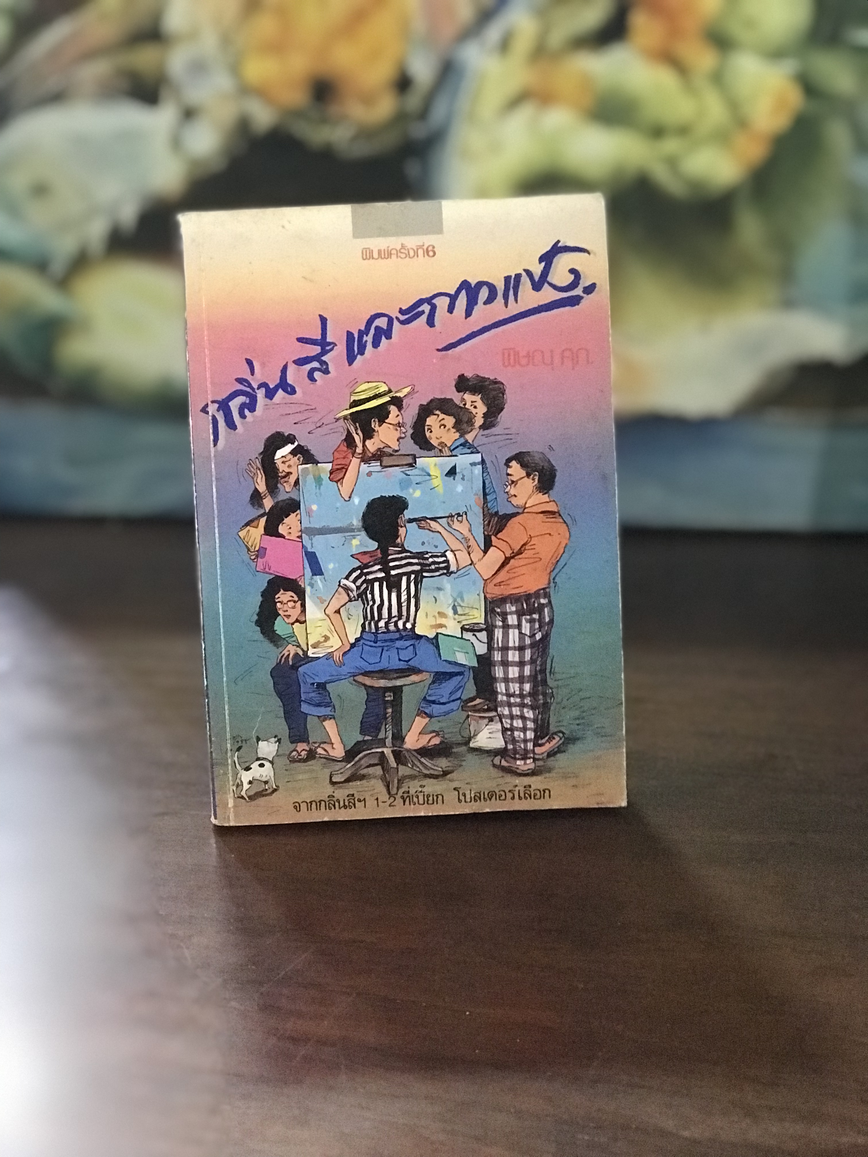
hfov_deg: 25.7
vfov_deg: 33.8
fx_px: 1906
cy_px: 578
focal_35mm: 57
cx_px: 434
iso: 1250
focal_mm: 6.6
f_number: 2.8
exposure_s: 1/50
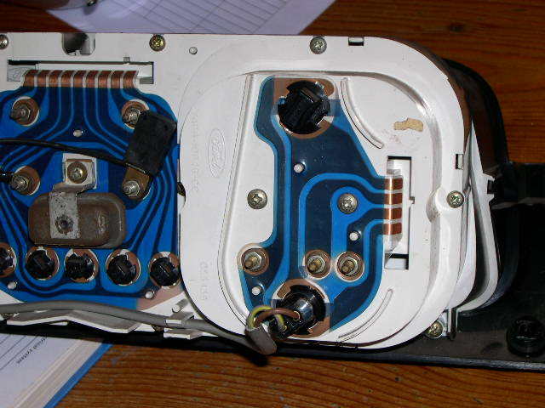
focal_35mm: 77
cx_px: 272
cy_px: 204
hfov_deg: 25.3
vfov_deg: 19.1
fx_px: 1212
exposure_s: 1/60
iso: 100
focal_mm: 16.3
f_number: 4
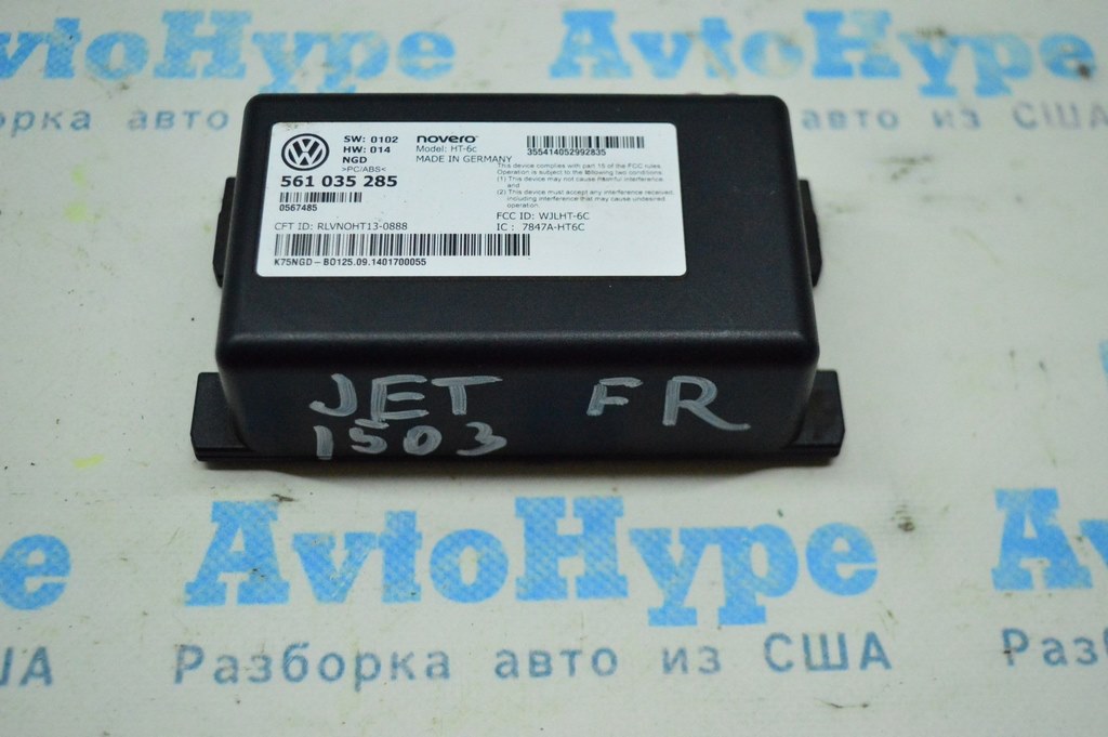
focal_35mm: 48
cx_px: 554
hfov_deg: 41.1
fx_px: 1476
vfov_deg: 28.0
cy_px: 368
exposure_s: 1/1000
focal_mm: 32
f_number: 4.5
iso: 6400
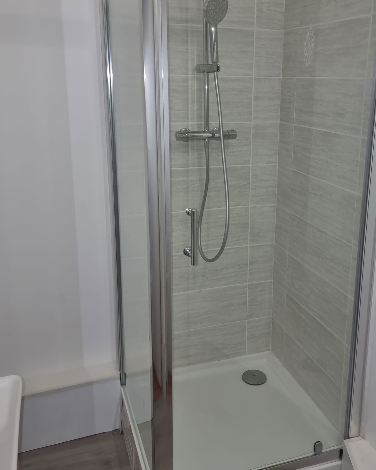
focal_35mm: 35
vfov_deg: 51.4
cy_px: 202
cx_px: 237
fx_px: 487
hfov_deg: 41.9
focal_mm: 6.7
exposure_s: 1/50
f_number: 1.8
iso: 320
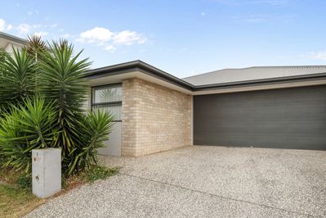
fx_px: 181
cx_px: 186
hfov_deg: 83.5
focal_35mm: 20
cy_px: 120
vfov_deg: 61.8
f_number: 13
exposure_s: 1/80
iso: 100
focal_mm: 17
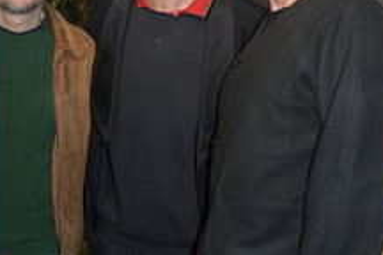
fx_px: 777
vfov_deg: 18.6
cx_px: 185
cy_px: 74
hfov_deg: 27.7
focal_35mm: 73
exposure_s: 1/160
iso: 1250
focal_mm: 35
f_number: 5.6
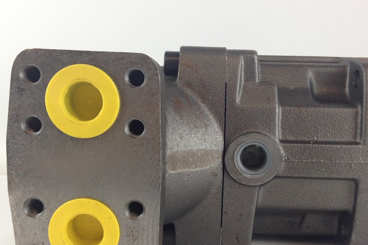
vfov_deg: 31.8
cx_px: 210
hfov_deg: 46.3
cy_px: 148
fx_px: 429
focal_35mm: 42
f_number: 2.4
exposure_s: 1/120
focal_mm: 4.12
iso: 80
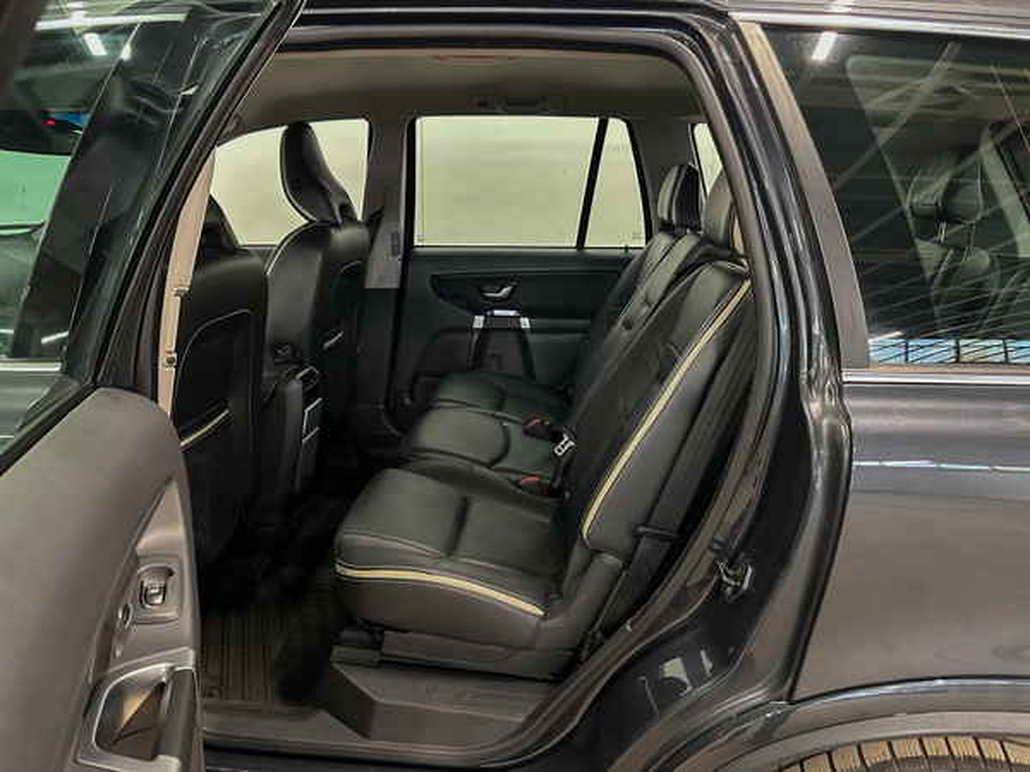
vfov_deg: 56.8
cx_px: 515
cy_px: 386
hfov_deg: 71.6
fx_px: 714
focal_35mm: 24
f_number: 1.78
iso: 800
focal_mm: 6.86
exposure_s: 1/33
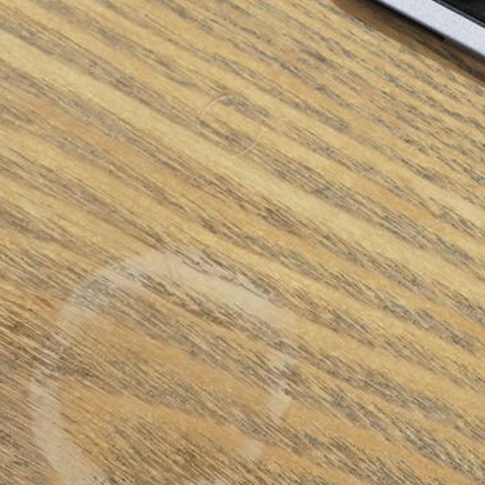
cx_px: 1205
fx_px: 2615
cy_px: -80
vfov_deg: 10.4
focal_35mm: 165
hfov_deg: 9.3
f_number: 10
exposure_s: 1/160
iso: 640
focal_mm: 38
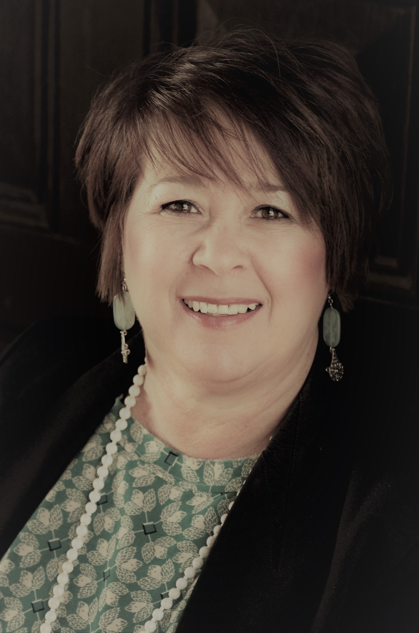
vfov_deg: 24.7
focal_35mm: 82
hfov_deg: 16.5
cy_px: 316
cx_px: 210
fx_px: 1447
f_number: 2.8
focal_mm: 55
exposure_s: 1/200
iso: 250
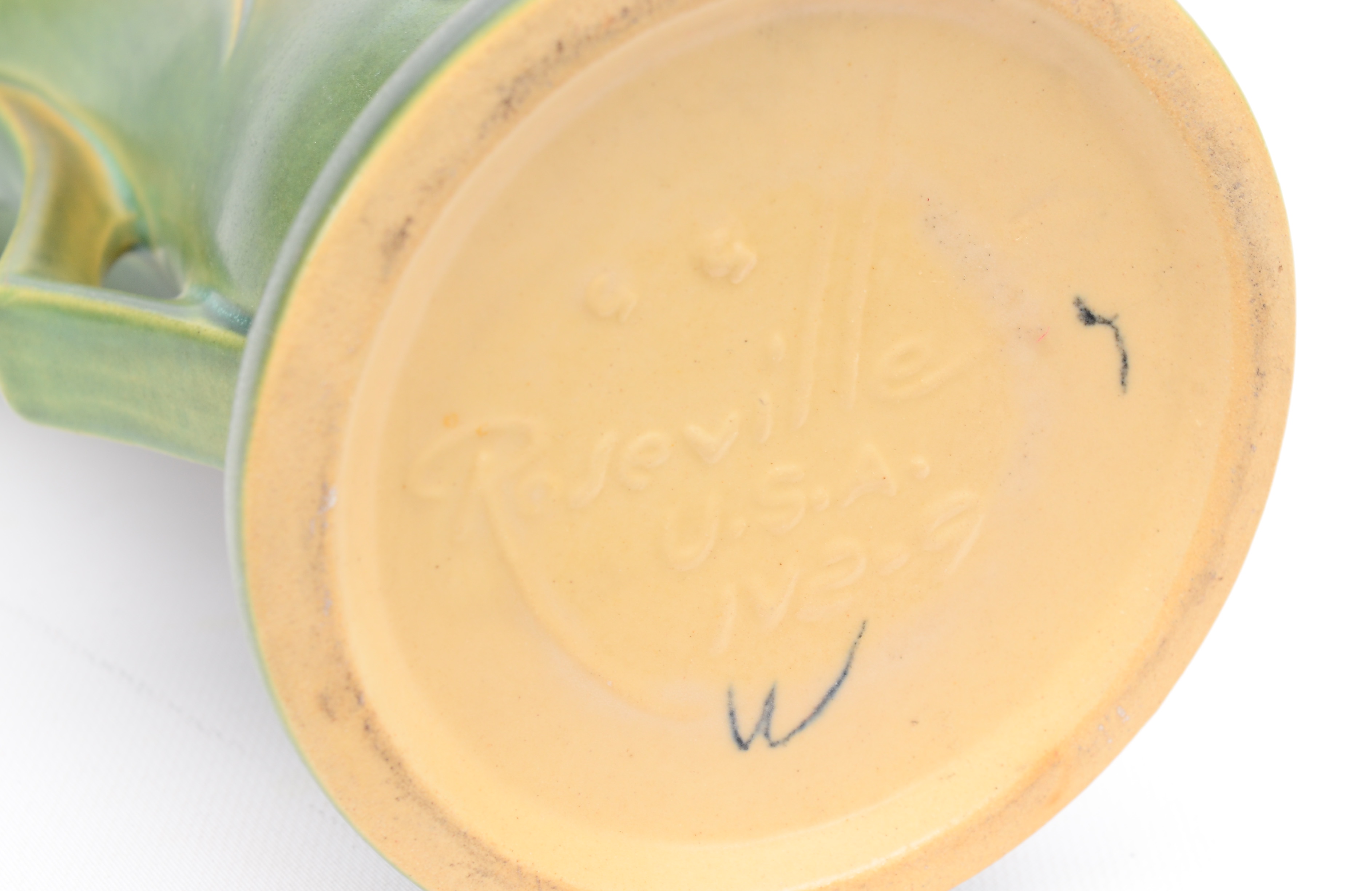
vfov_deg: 16.5
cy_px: 446
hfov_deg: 24.7
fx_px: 3076
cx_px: 672
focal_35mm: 82
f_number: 10
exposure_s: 1/80
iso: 320
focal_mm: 55
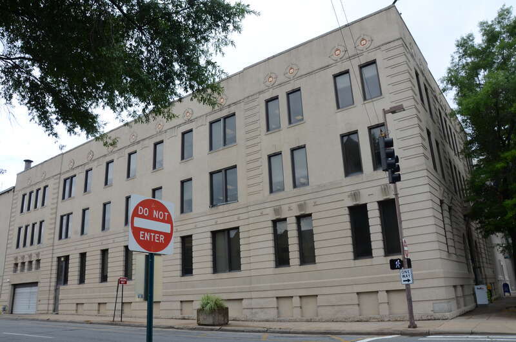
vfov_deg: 47.7
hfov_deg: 67.5
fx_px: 386
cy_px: 171
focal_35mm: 27
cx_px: 258
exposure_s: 1/80
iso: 125
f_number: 10
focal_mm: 18
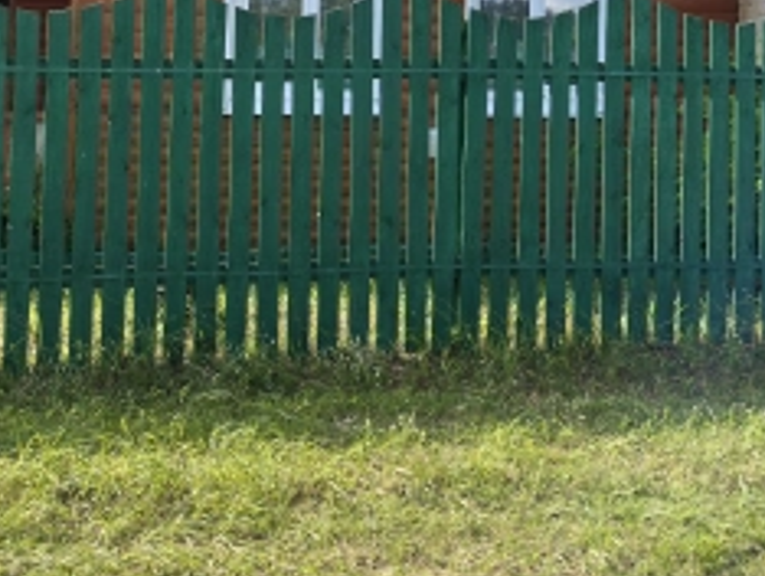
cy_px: -56
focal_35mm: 72
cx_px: 592
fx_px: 1593
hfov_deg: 26.6
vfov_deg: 19.6
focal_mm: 5.52
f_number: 1.9
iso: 50
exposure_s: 1/872
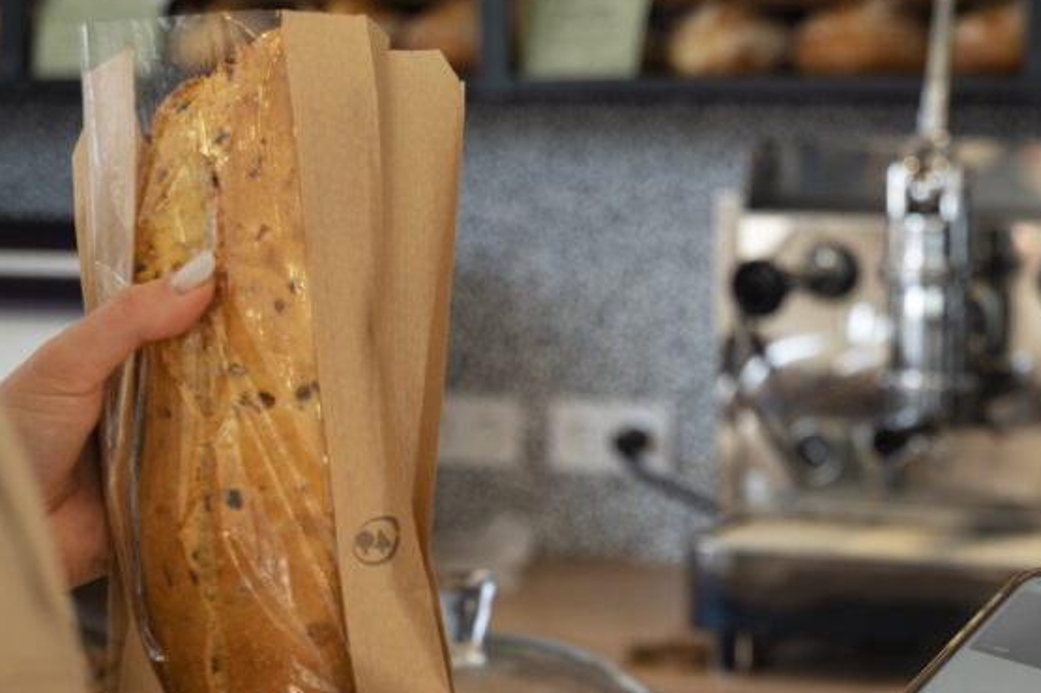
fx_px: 2341
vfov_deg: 16.7
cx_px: 889
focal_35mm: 81
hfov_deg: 24.5
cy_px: 550
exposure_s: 1/640
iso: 800
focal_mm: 44
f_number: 3.5
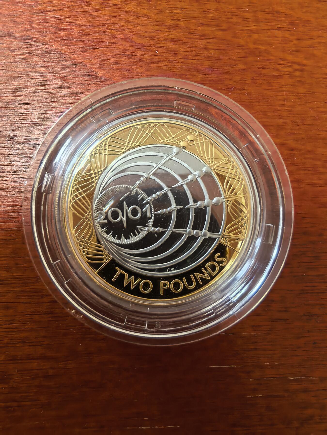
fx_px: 302
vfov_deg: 71.6
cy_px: 218
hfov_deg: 56.8
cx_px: 164
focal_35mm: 24
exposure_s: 1/33.3
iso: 320
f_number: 2.2
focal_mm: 1.68
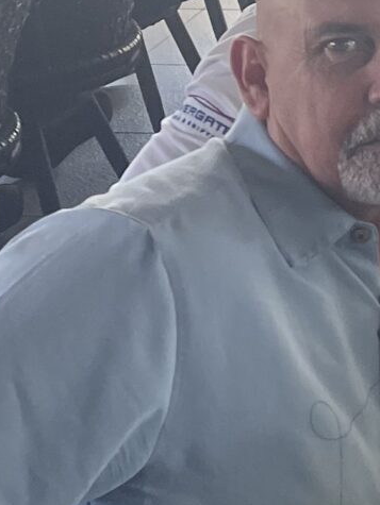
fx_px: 2046
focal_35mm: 140
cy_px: 141
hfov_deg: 9.6
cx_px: 857
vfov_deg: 14.0
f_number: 1.6
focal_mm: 5.1
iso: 125
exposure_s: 1/105
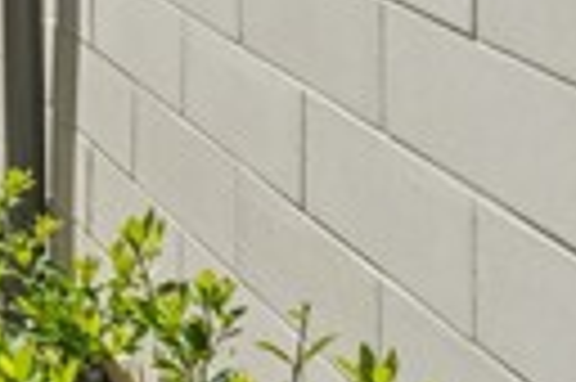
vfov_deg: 7.5
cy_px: -425
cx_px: -612
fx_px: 2796
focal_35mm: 175
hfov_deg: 10.7
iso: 800
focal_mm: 35
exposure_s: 1/400
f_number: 11
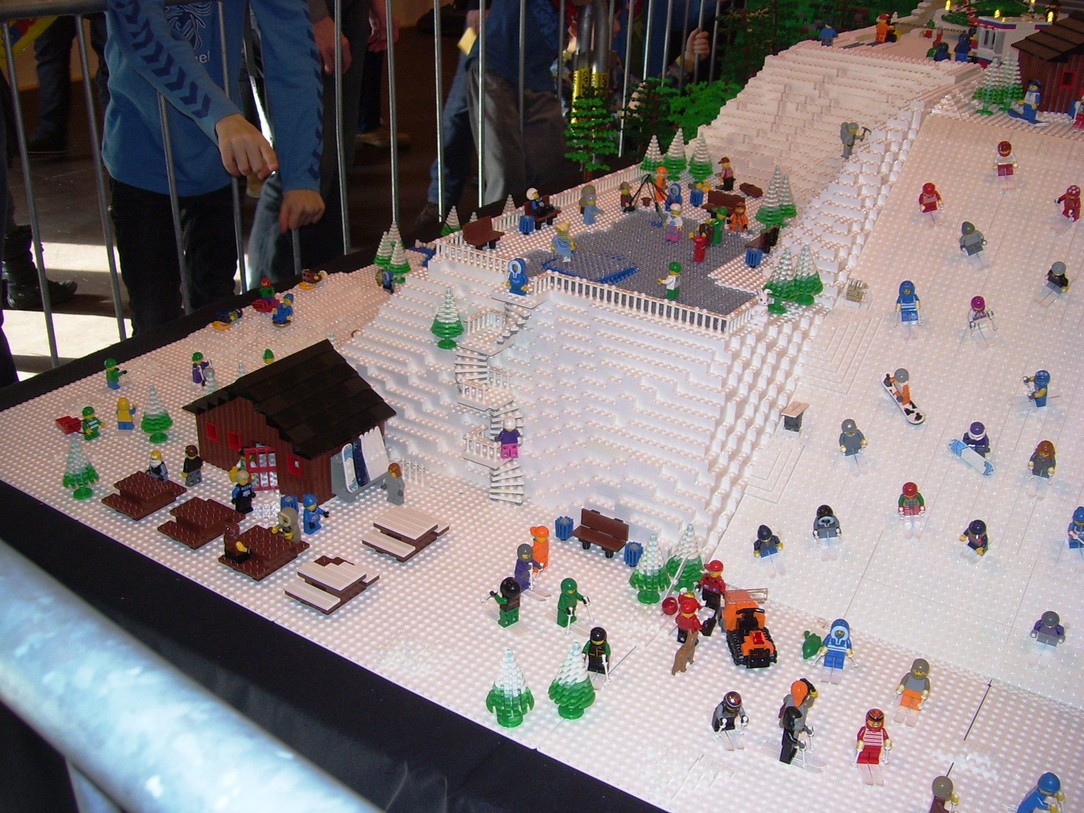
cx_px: 542
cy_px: 406
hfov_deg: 51.4
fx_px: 1127
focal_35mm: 36
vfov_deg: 39.7
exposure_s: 1/60
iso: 80
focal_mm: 6
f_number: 2.7
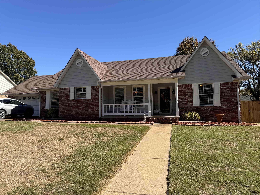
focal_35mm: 24
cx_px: 130
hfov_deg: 71.6
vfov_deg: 56.8
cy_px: 98
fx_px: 180
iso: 80
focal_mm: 6.76
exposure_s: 1/3413
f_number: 1.78
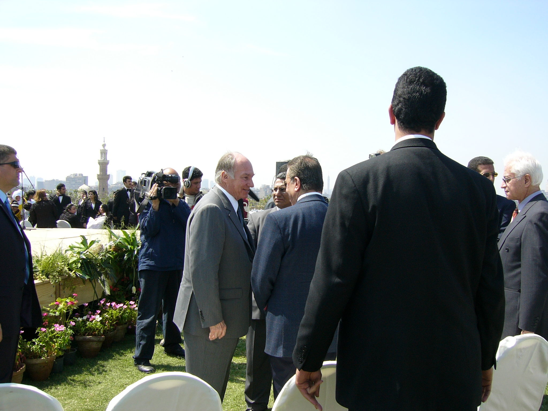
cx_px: 274
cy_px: 206
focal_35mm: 35
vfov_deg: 40.7
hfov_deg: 52.6
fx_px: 554
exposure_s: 1/80
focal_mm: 5.8
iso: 50
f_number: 8
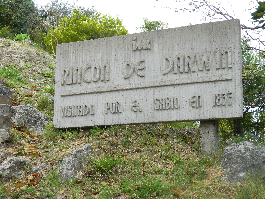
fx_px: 536
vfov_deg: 21.0
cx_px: 132
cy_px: 100
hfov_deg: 27.8
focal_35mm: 70
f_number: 4
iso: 80
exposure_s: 1/60
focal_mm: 12.6
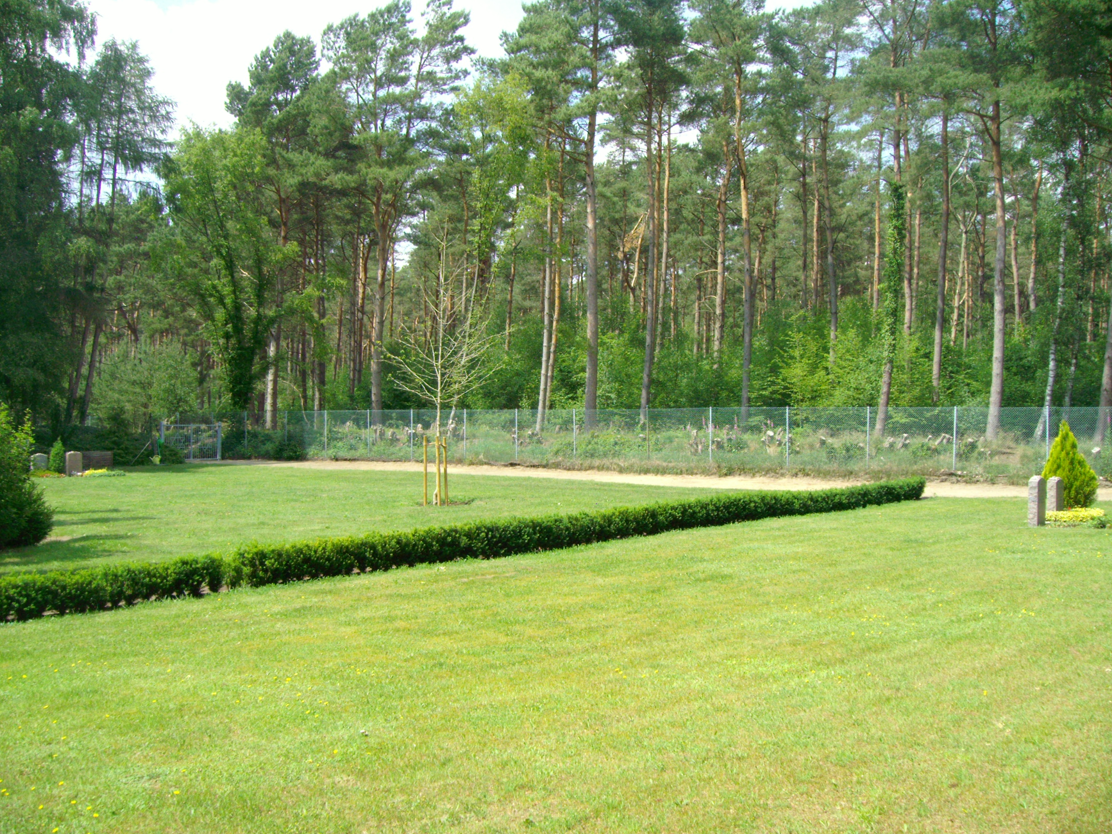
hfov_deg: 51.4
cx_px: 554
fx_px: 1156
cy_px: 422
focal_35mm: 36
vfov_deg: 39.7
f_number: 4.8
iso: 64
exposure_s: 1/294
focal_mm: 5.8
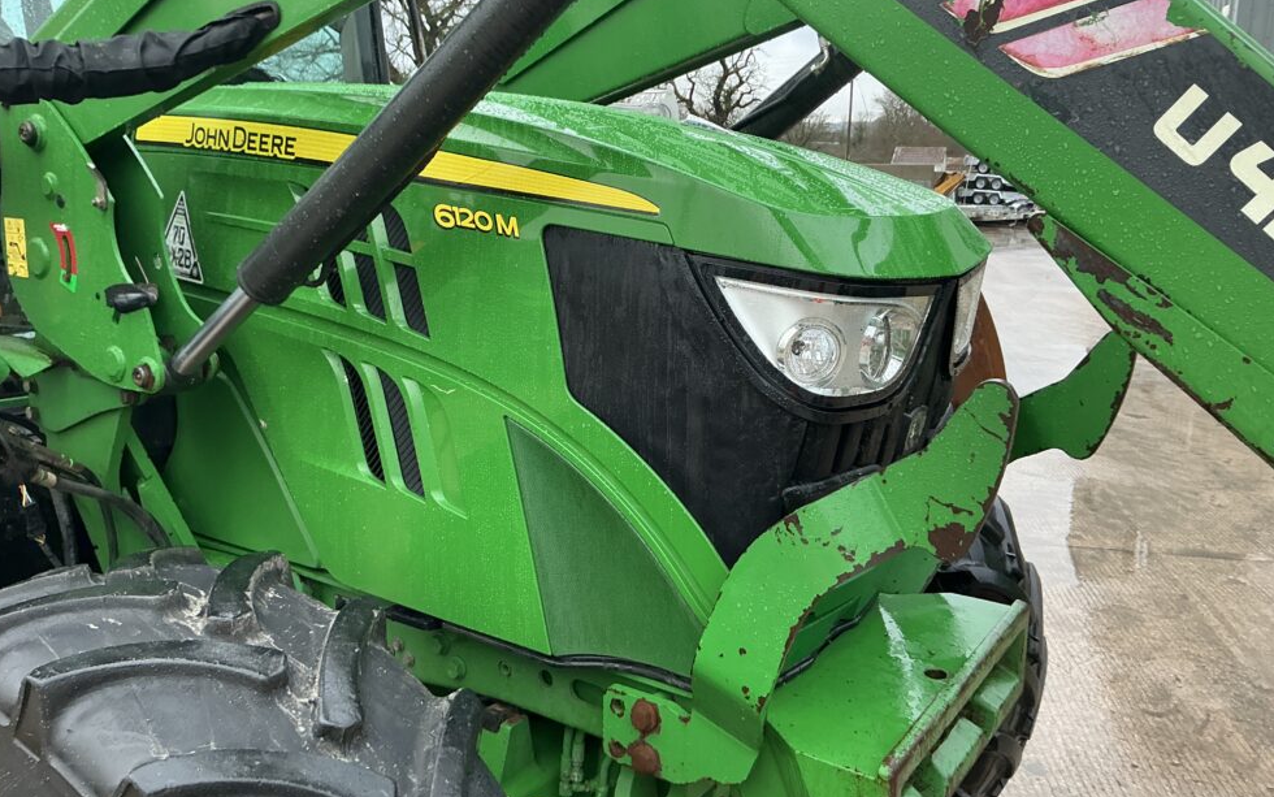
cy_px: 345
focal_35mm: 31
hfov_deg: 61.2
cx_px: 632
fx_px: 1077
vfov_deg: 40.5
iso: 50
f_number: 1.8
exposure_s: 1/122
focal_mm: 3
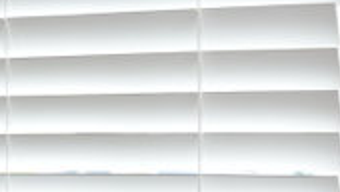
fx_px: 1706
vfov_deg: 6.4
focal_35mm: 189
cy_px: 237
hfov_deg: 10.9
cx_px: -180
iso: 800
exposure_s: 1/125
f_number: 6.3
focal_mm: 32
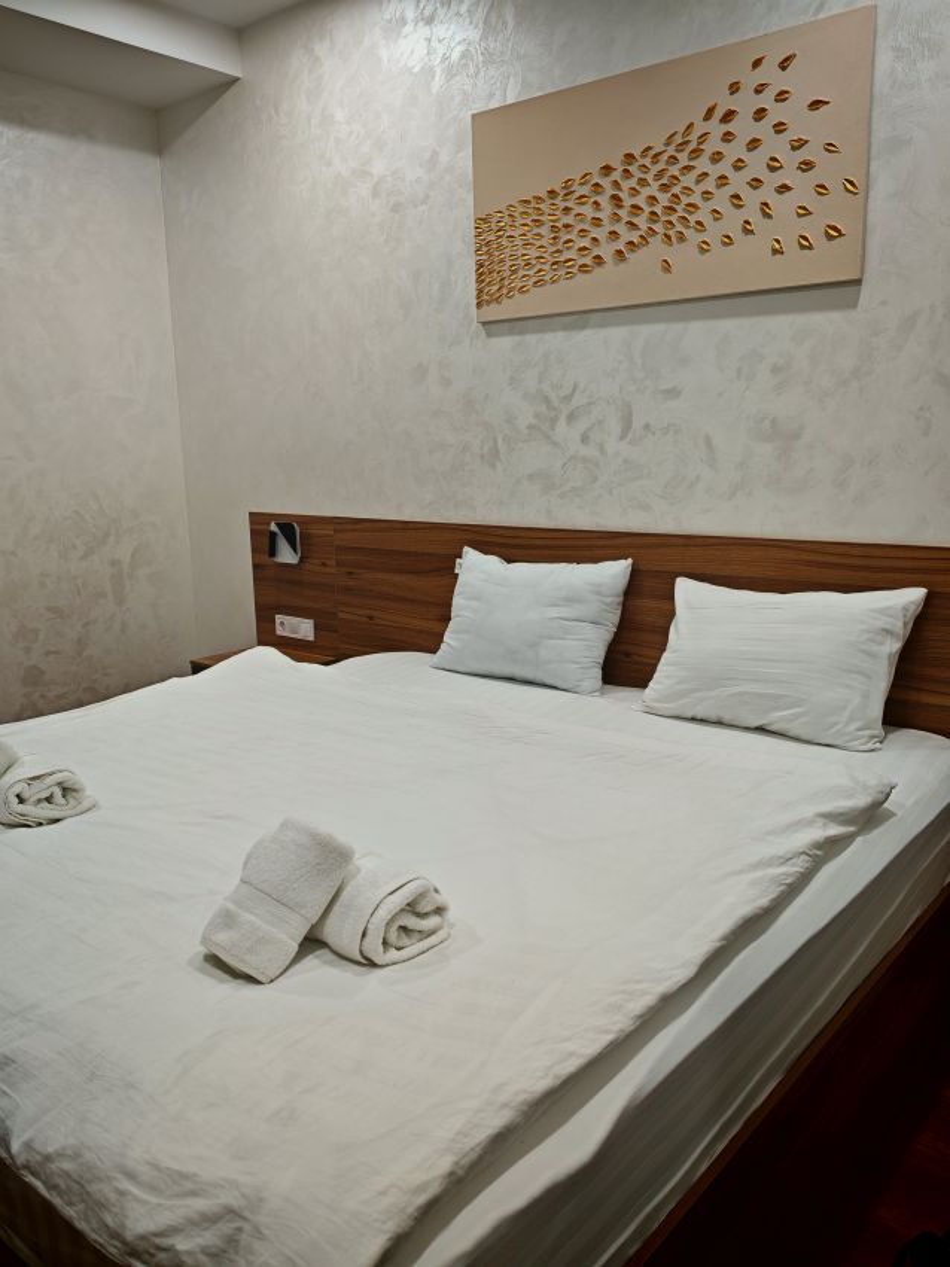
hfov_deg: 51.3
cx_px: 475
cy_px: 634
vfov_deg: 65.3
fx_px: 988
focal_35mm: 27
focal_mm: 6.83
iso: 200
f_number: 2
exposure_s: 1/100
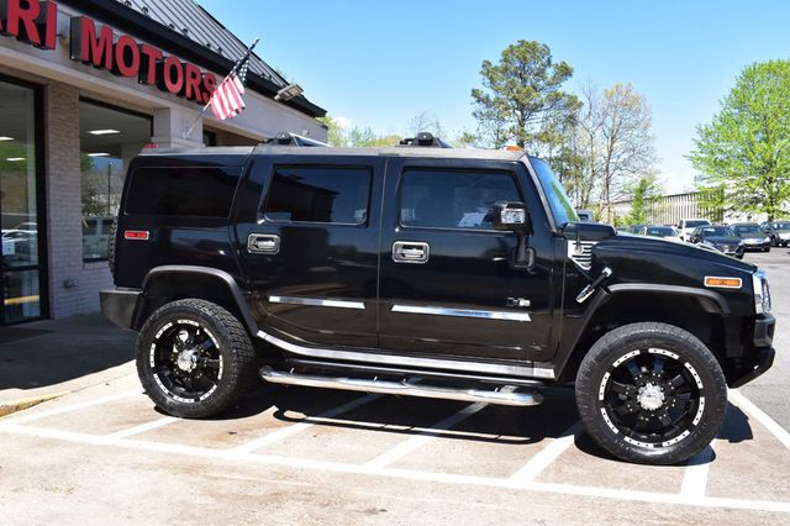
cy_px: 263
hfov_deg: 62.0
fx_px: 658
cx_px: 395
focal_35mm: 30
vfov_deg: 43.6
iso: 400
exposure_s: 1/320
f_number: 11
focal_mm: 20
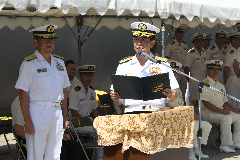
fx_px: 780
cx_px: 120
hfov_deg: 17.5
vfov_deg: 11.7
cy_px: 80
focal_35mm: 117
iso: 400
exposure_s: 1/250
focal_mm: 78
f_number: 14
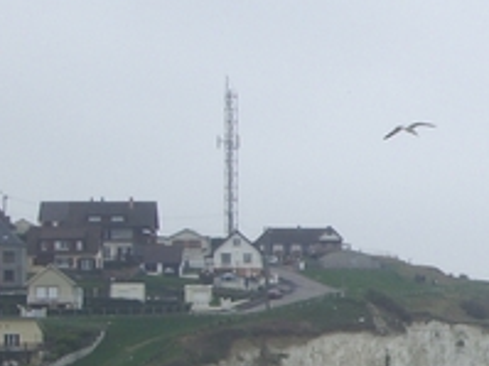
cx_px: 681
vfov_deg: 6.1
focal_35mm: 241
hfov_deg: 8.1
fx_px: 3402
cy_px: 337
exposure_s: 1/200
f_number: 6.2
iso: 50
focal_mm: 12.2
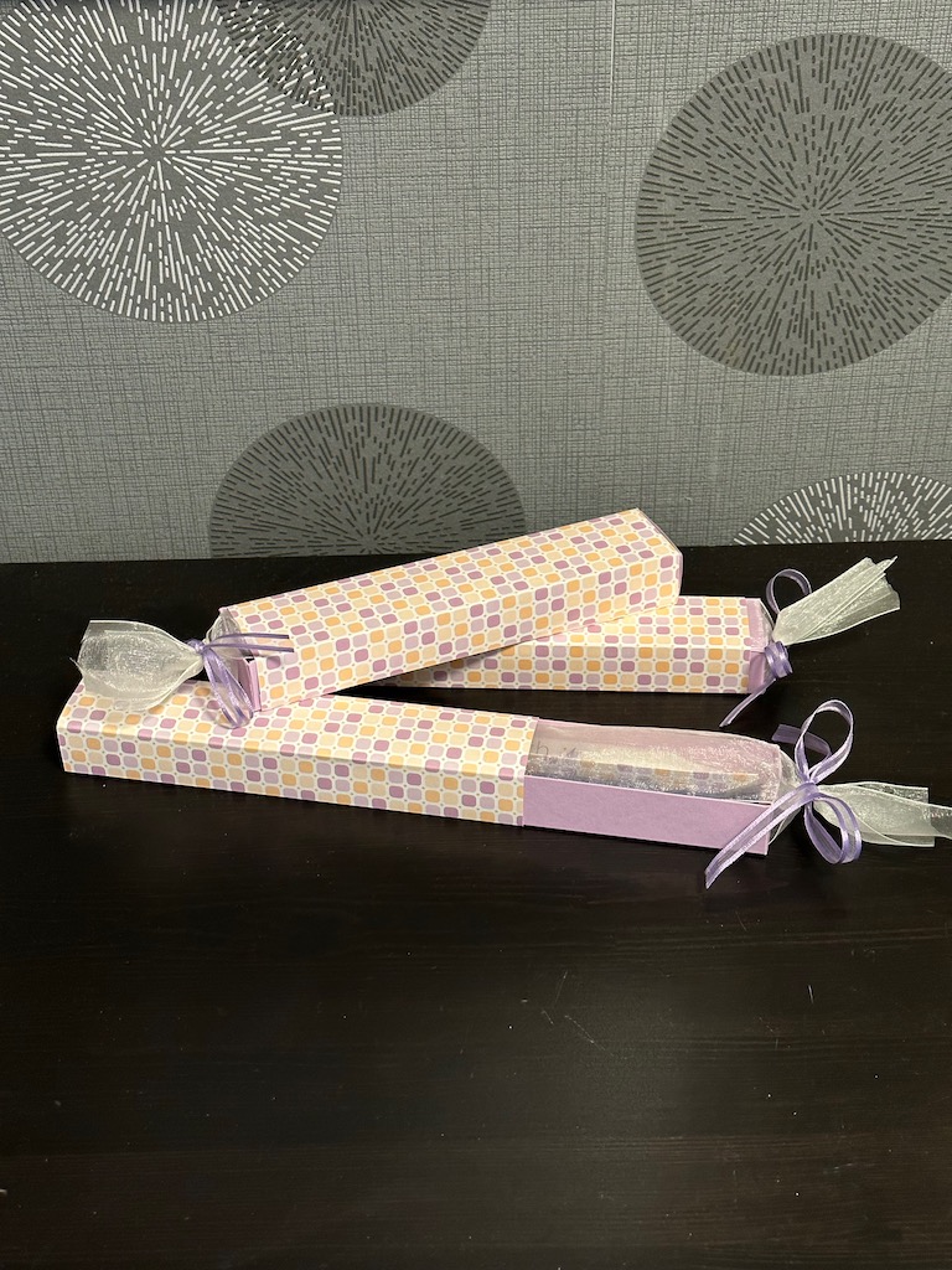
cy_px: 635
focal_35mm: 48
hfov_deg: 30.3
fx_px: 1760
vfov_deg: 39.7
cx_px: 476
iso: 320
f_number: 1.78
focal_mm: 6.86
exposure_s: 1/40
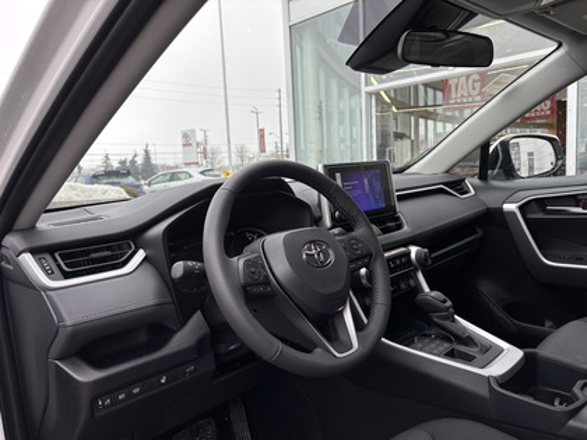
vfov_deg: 53.1
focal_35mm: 26
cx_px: 294
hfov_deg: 67.3
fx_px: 441
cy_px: 220
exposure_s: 1/397
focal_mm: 5.96
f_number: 1.6
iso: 50
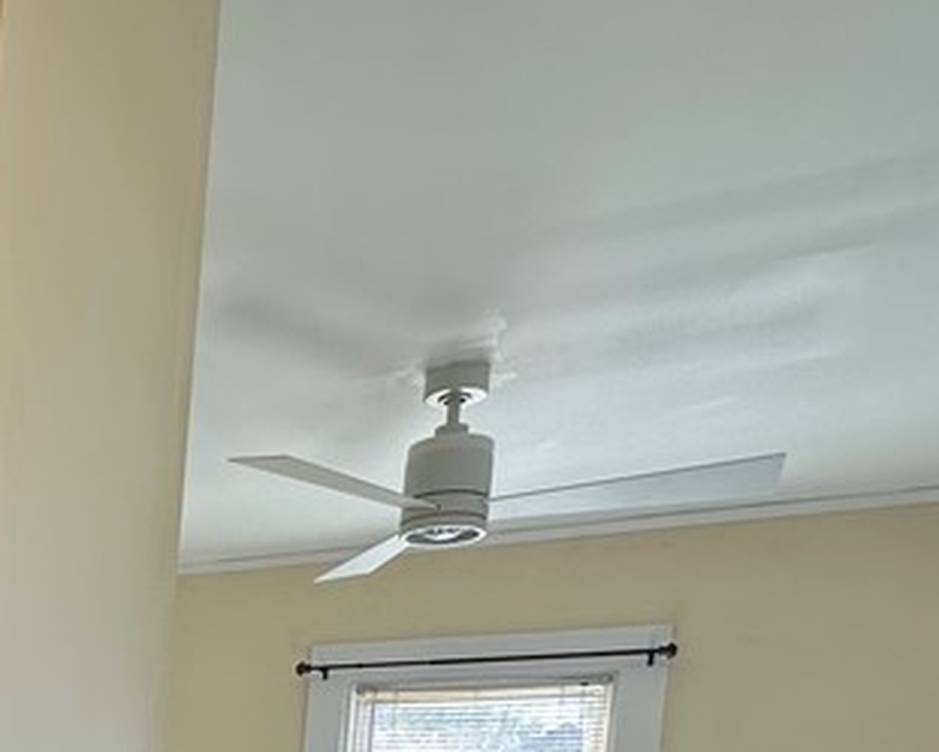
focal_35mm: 45
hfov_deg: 32.9
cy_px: 985
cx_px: -217
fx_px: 1251
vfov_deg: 27.7
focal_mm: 2.22
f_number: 2.2
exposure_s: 1/120
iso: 40
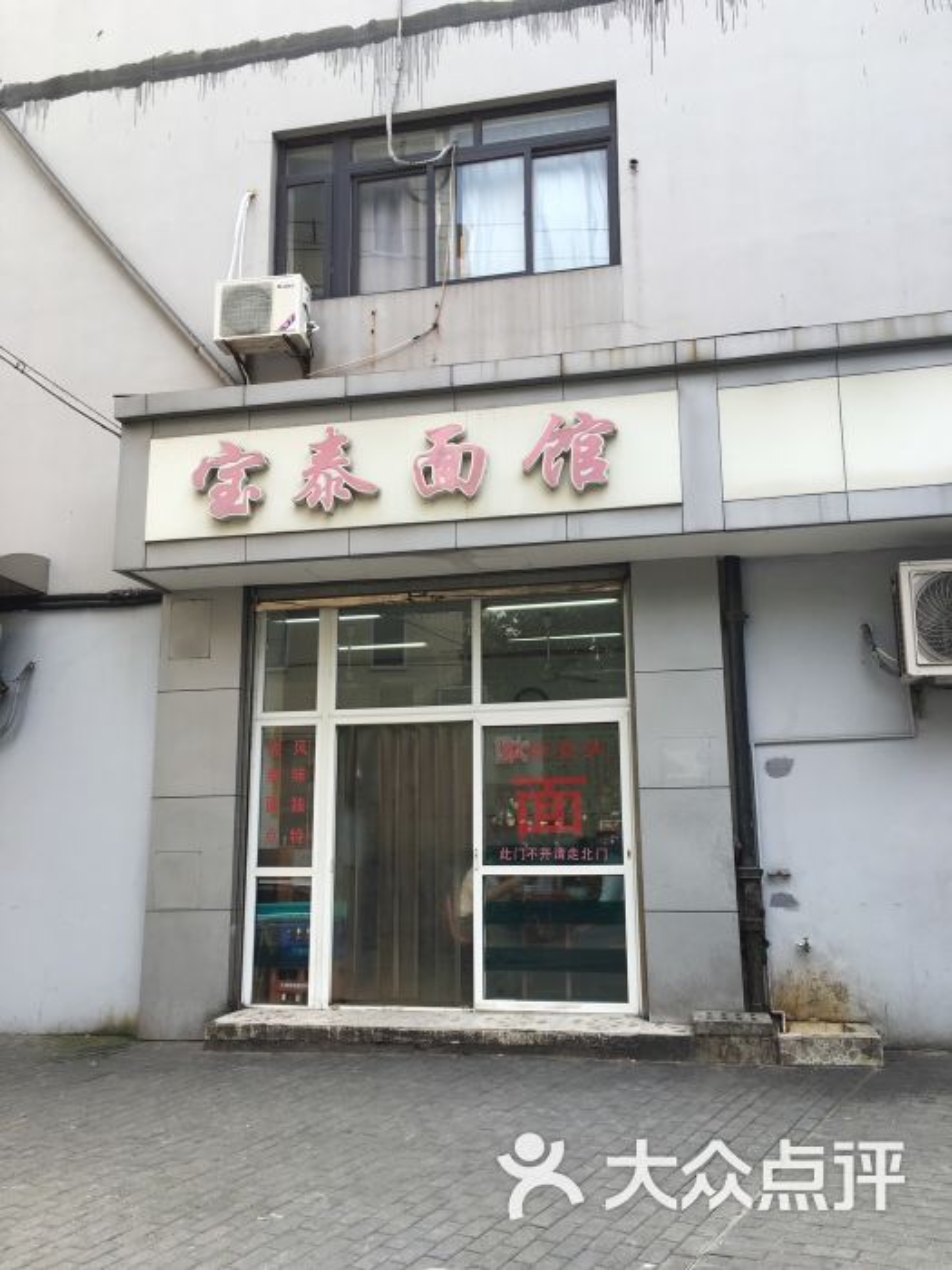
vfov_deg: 61.7
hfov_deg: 48.2
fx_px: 1063
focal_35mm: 29
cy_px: 635
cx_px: 476
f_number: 2.2
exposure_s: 1/373
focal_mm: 4.15
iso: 25
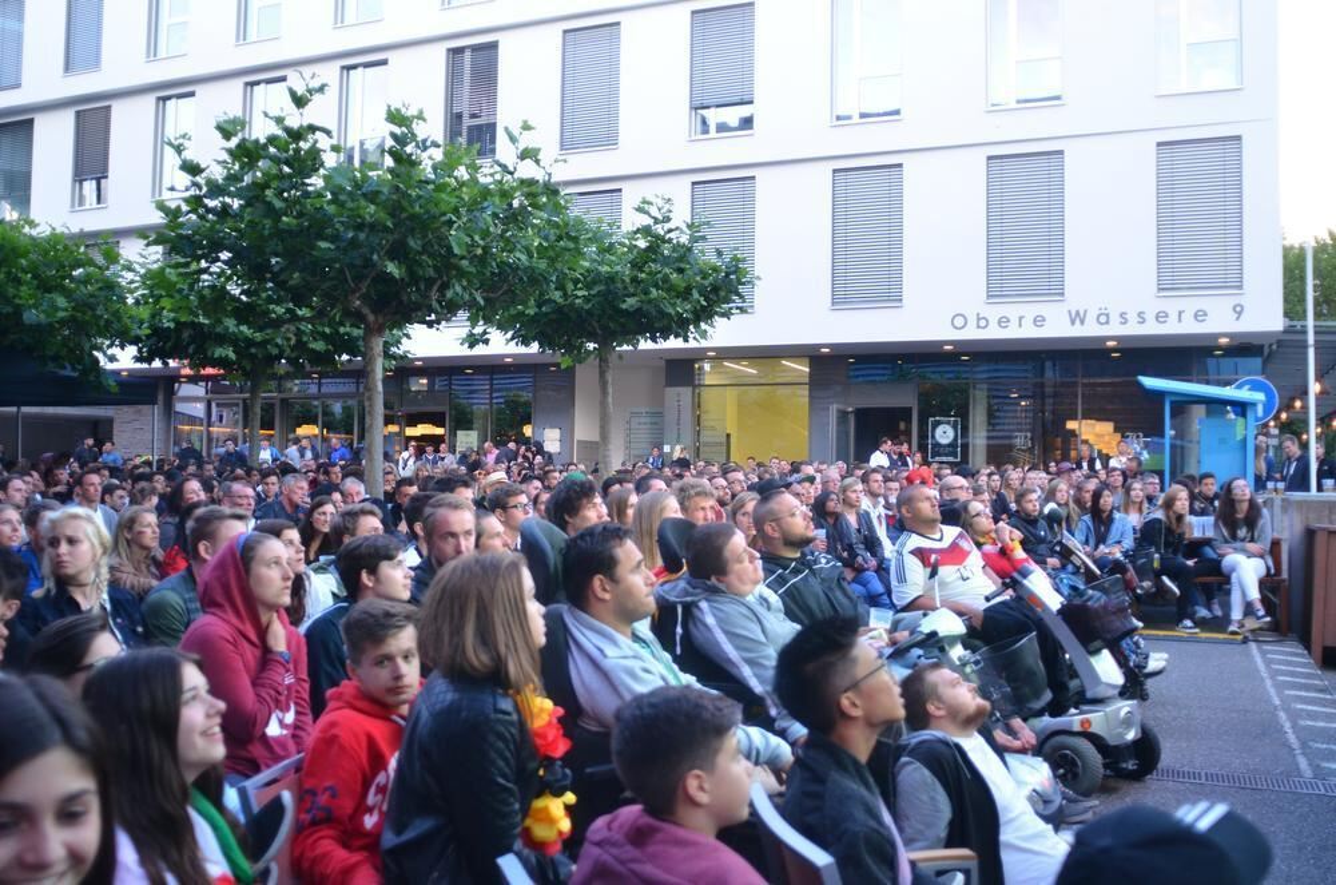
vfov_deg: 43.4
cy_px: 442
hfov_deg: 62.0
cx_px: 668
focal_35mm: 30
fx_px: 1111
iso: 800
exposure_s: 1/125
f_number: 2.8
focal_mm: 20
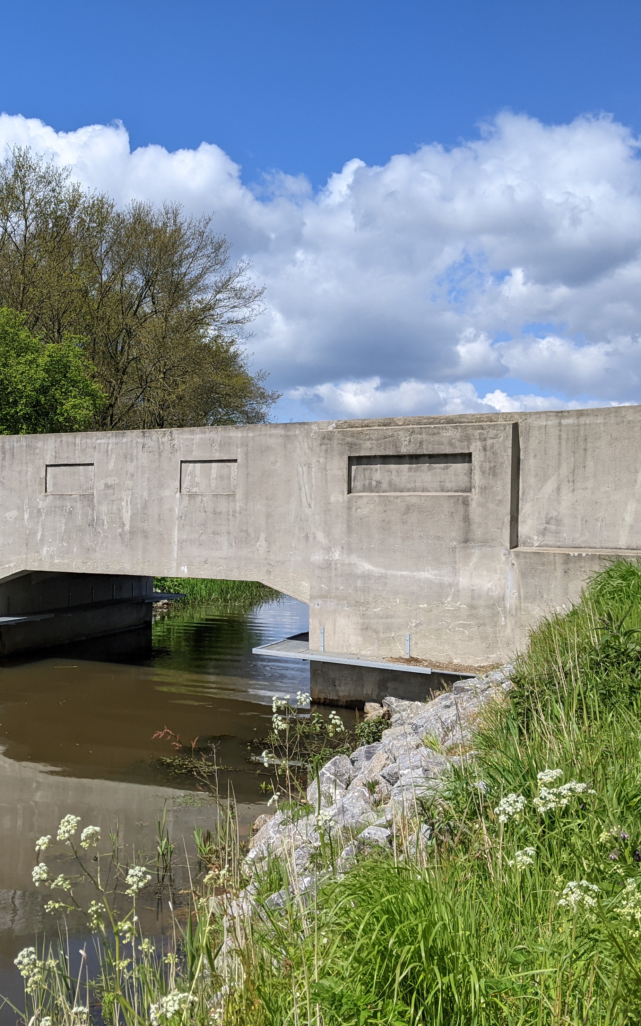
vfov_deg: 50.4
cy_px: 520
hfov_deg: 31.9
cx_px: 134
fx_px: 1090
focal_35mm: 39
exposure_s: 1/5882
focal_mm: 4.44
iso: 67
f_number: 1.8
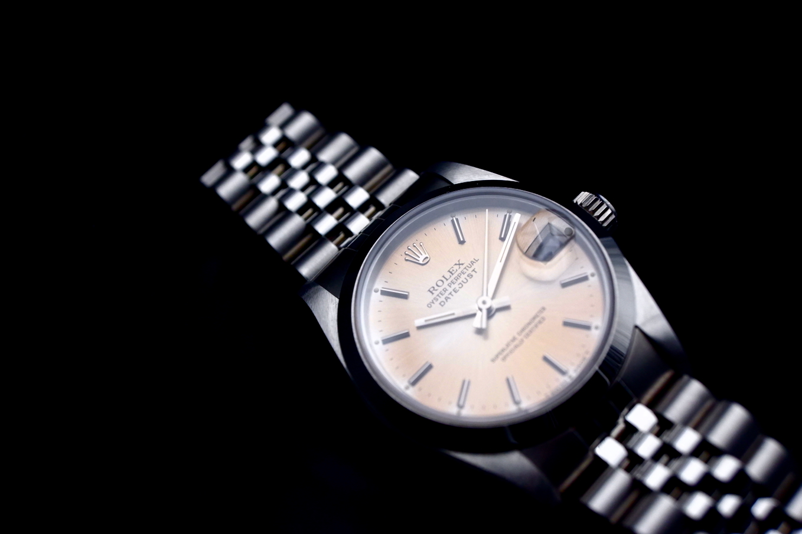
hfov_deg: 33.9
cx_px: 401
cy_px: 267
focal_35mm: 59
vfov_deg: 23.0
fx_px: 1314
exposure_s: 1/4000
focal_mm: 39
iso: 5000
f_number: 6.4
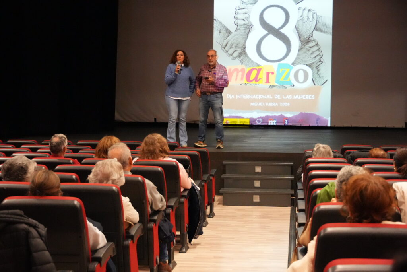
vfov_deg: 19.3
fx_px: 797
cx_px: 204
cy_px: 136
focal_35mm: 70
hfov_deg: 28.6
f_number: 5
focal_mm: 47
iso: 10000
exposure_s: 1/100
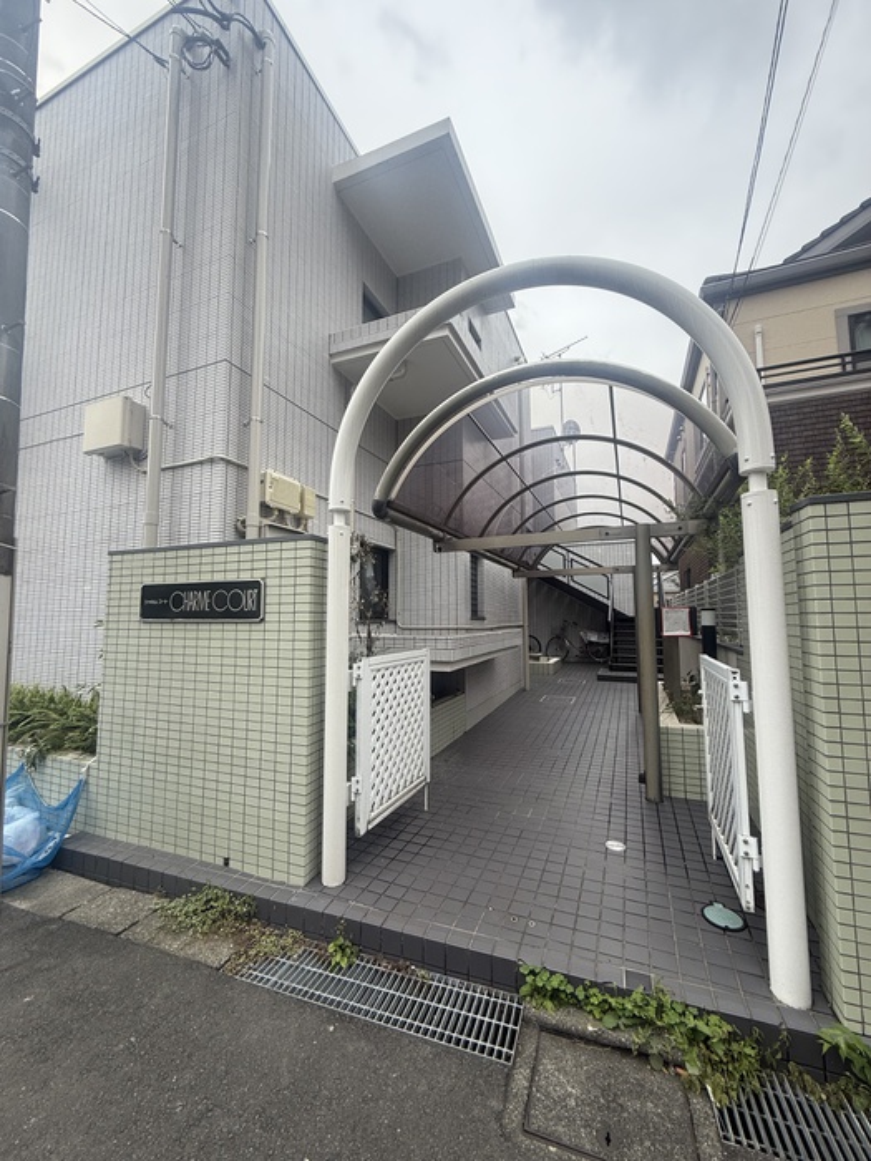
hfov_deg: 85.7
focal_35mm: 14
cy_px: 580
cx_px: 436
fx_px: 470
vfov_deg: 102.1
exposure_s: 1/613
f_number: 2.2
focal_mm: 2.22
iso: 64
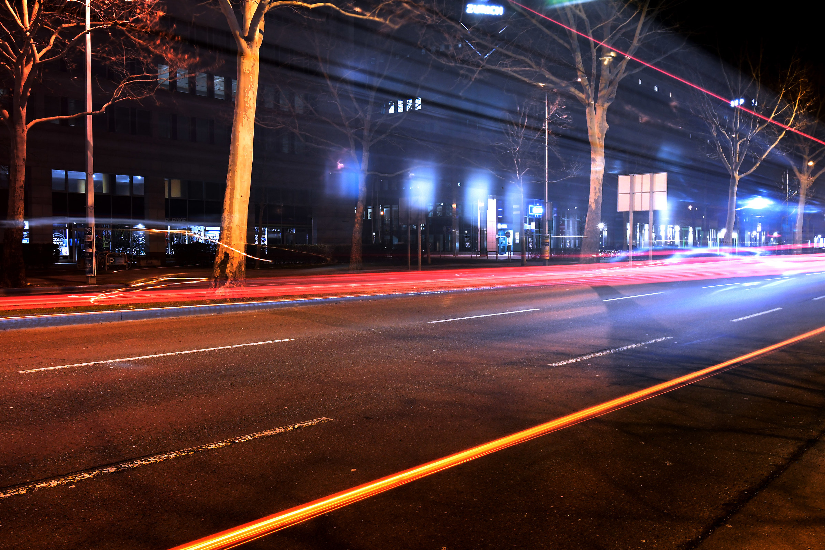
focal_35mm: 30
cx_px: 412
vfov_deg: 43.6
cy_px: 275
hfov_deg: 61.9
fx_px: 687
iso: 1000
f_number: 16
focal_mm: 20
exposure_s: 5
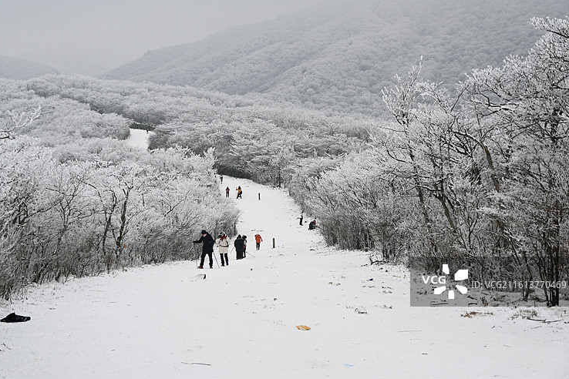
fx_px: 822
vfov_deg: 26.0
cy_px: 186
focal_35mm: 52
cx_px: 274
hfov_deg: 38.2
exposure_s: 1/640
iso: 100
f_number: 4
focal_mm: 32
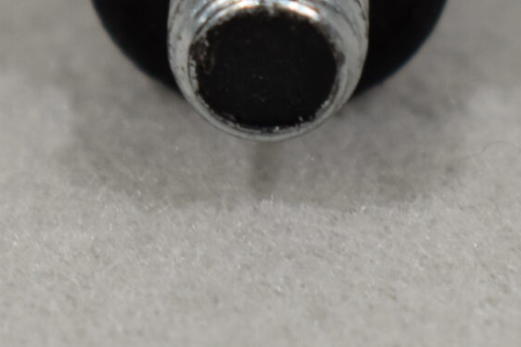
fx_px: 5400
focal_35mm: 373
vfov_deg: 3.7
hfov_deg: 5.5
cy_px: 41
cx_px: 237
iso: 400
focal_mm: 55
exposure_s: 1/60
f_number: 7.1
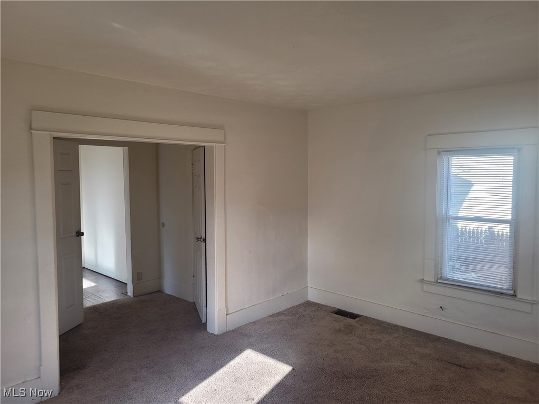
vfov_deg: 53.1
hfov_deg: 67.3
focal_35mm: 26
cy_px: 202
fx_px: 405
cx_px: 270
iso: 50
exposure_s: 1/120
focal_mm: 5.4
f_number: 1.8
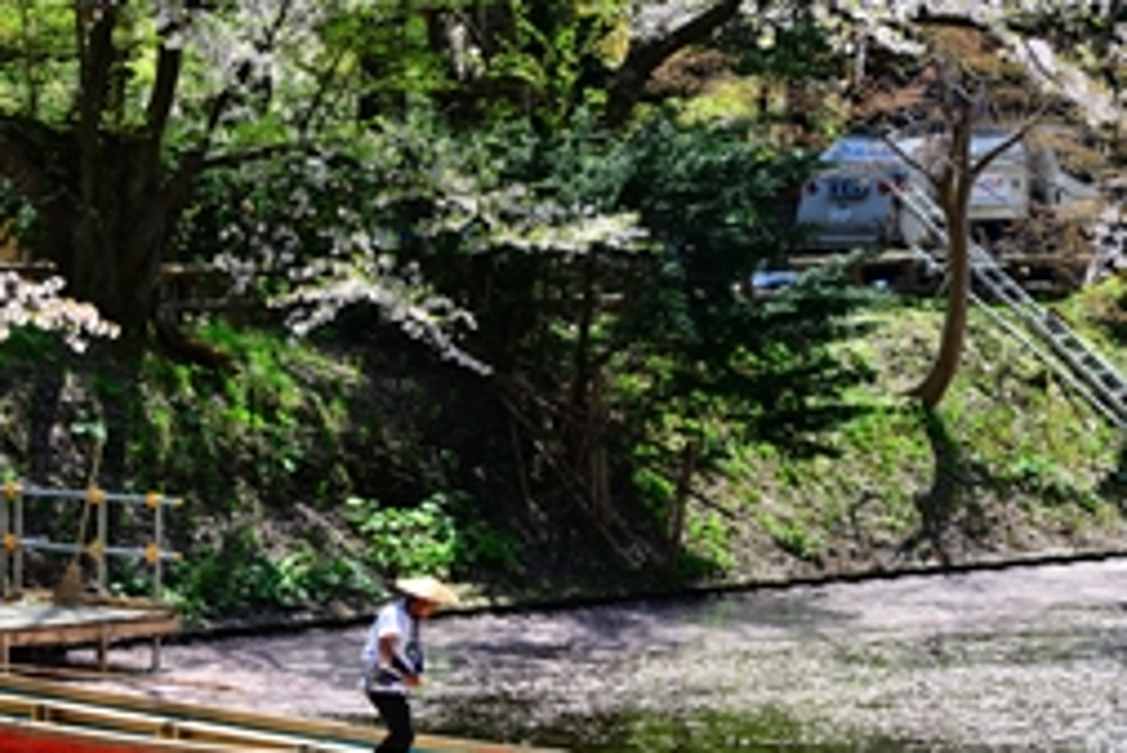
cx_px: 379
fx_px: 4949
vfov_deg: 8.7
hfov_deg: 13.0
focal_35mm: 158
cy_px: 390
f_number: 10
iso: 400
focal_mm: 100
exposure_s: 1/400
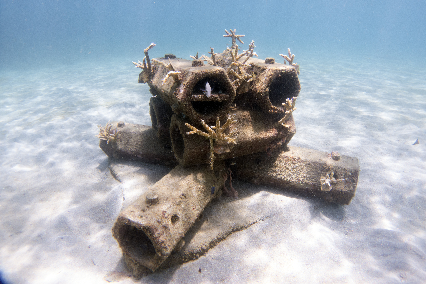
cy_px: 142
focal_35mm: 26
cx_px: 213
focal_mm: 9.4
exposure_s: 1/250
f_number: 4
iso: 125
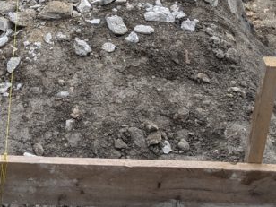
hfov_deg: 22.6
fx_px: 686
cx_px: 78
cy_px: -109
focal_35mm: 86
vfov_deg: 15.7
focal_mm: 4.38
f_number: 1.73
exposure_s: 1/459
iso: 54
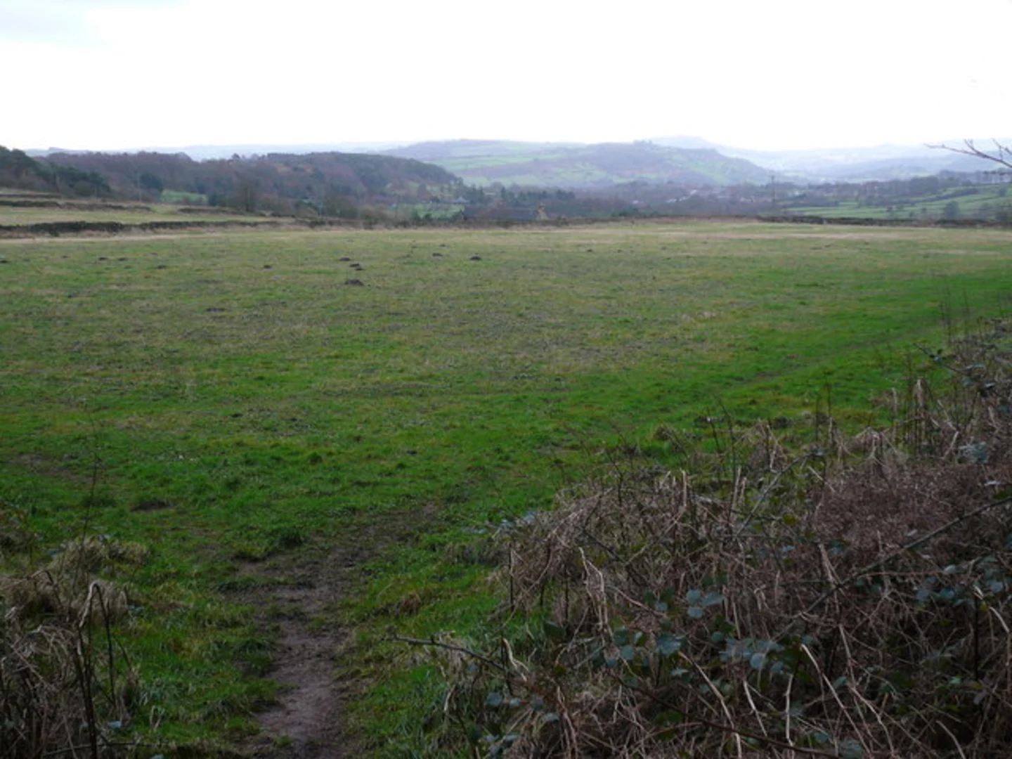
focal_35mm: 42
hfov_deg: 44.8
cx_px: 506
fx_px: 1228
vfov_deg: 34.3
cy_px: 380
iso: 100
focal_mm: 6.9
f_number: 3.3
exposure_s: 1/60
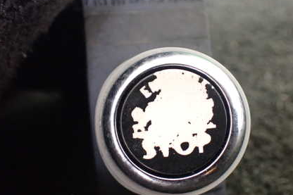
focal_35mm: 45
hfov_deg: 43.5
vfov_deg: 29.8
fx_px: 366
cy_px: 114
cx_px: 171
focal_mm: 5.4
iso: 800
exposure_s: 1/40
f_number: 2.3
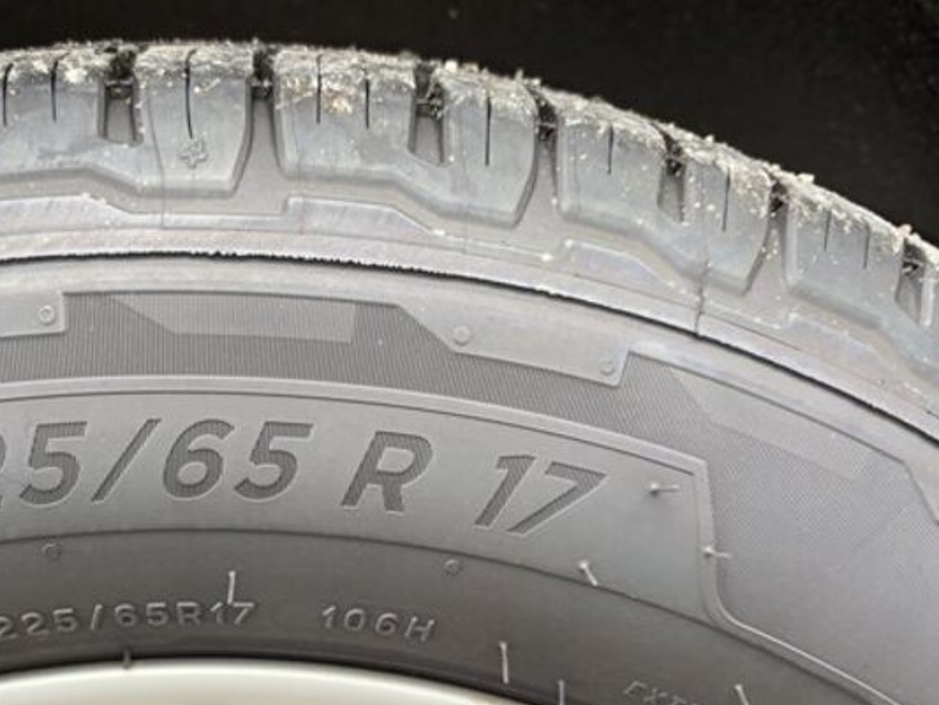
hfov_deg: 46.8
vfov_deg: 36.4
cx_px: 287
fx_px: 1058
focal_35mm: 39
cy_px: 485
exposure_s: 1/103
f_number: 1.6
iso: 125
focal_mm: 5.96
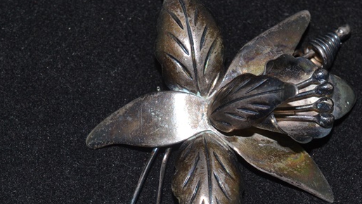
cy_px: 159
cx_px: 232
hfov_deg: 17.5
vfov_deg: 9.9
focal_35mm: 122
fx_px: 1171
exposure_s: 1/60
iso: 100
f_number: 8
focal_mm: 40
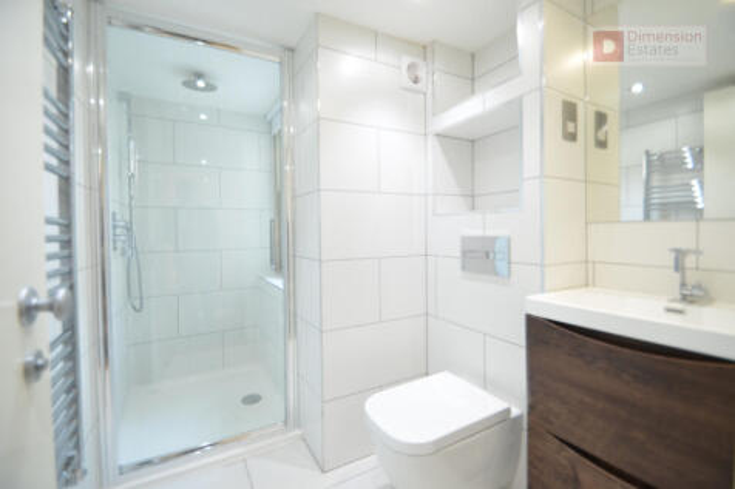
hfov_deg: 100.4
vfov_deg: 77.3
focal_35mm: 15
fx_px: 306
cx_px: 368
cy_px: 244
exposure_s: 1/30
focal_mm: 10
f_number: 3.5
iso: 640
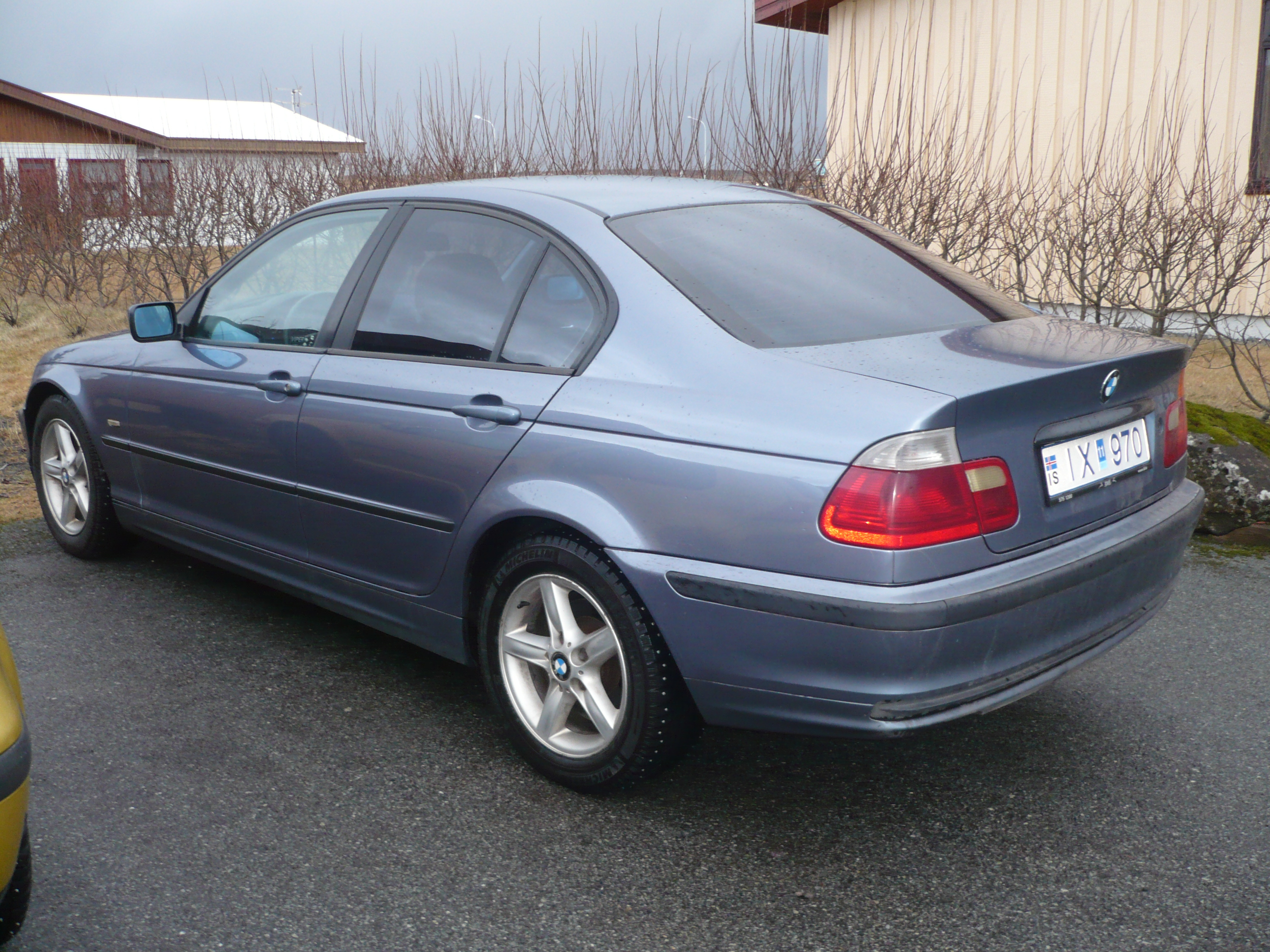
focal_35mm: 35
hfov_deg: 52.6
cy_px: 476
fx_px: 1284
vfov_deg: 40.7
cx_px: 635
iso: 160
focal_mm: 5.8
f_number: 2.8
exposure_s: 1/30
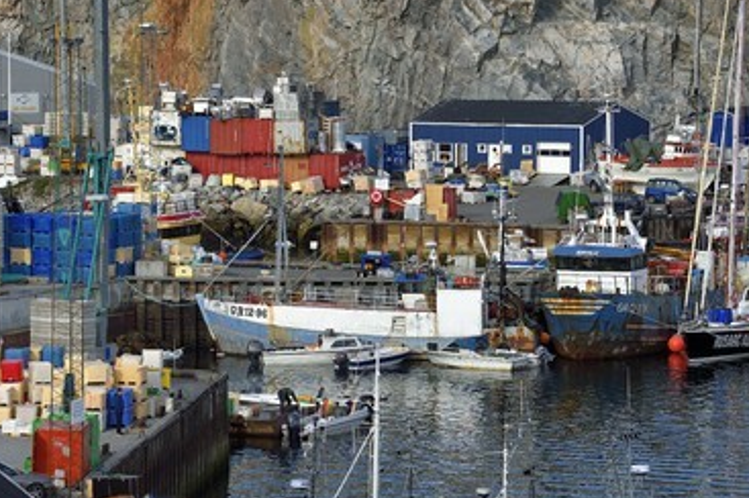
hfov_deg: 10.9
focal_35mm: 189
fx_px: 3929
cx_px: 365
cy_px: 261
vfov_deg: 7.3
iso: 200
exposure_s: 1/320
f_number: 9
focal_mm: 165
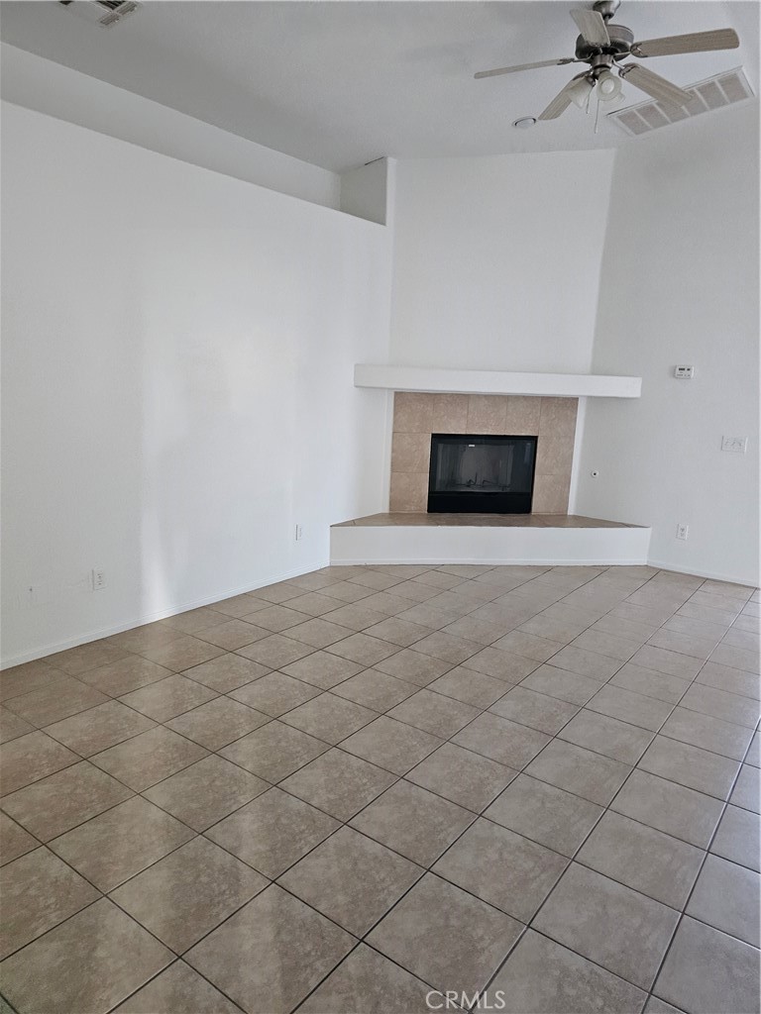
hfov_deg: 58.9
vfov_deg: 73.9
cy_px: 507
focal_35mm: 23
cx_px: 380
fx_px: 674
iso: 1000
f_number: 1.7
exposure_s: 1/120
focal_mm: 6.3
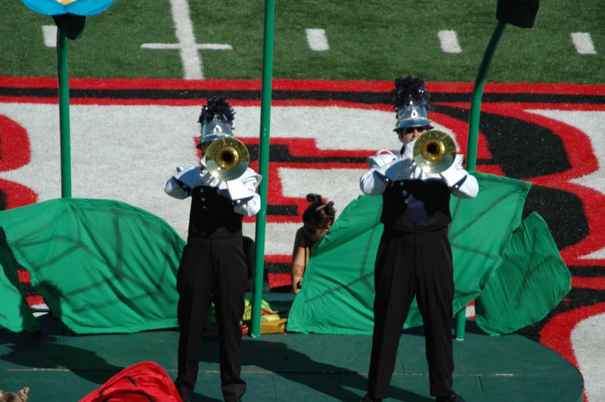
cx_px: 302
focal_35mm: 600
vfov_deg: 2.3
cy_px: 201
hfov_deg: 3.4
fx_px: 10075
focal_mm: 400
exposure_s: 1/1250
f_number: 5.6
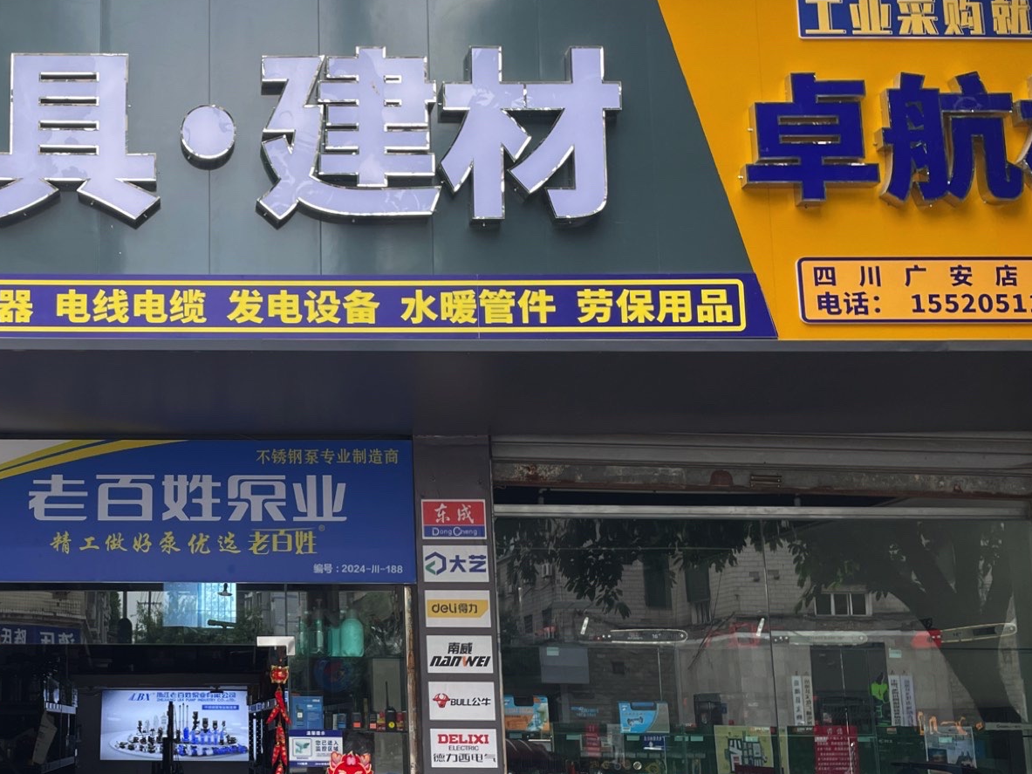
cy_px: 476
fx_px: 1341
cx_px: 184
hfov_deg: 40.1
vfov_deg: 32.1
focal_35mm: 45
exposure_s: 1/633
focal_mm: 4.2
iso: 50
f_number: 1.6
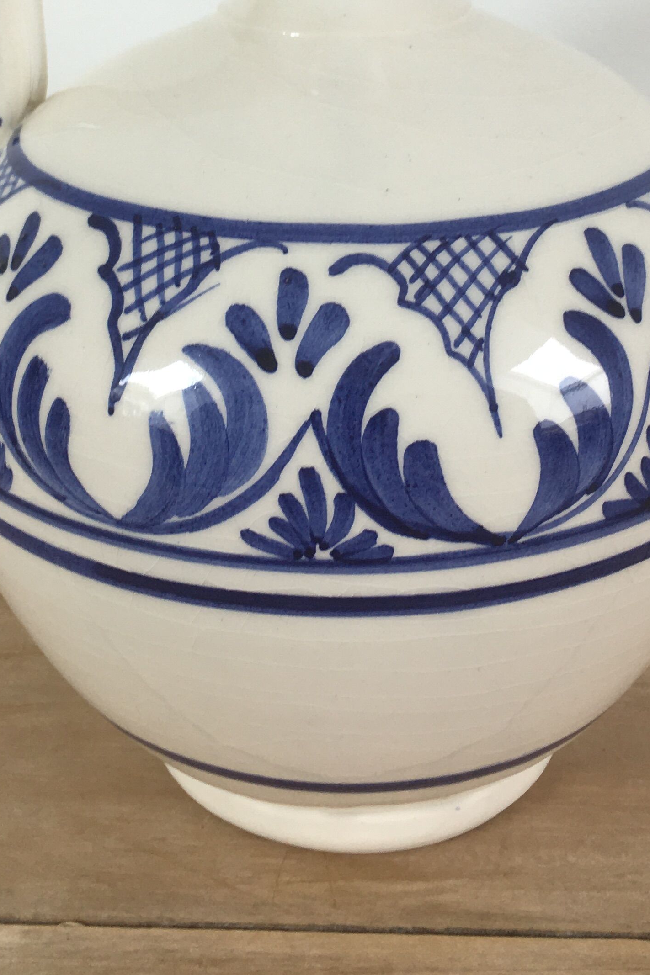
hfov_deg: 23.8
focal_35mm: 57
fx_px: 1544
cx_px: 334
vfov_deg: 33.8
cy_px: 168
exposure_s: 1/50
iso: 25
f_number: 2.2
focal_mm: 4.15
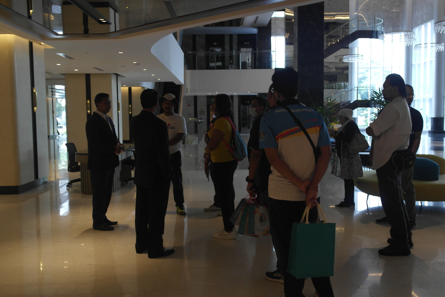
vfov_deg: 36.9
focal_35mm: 36
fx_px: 445
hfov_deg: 53.1
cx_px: 222
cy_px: 148
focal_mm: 24
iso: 400
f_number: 4
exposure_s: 1/30
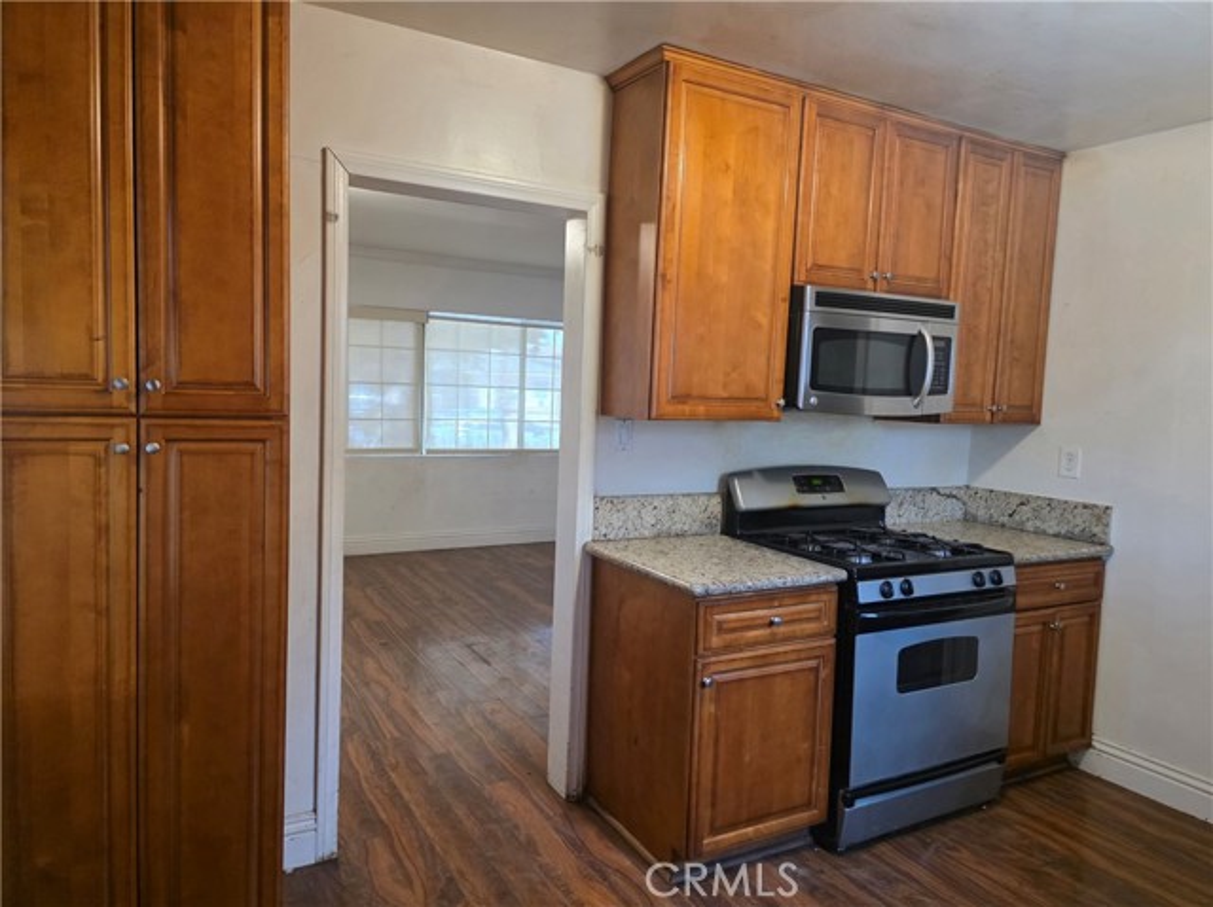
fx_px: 805
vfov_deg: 58.8
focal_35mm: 23
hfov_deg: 74.0
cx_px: 606
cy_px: 454
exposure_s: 1/120
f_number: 1.7
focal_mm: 6.3
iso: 800
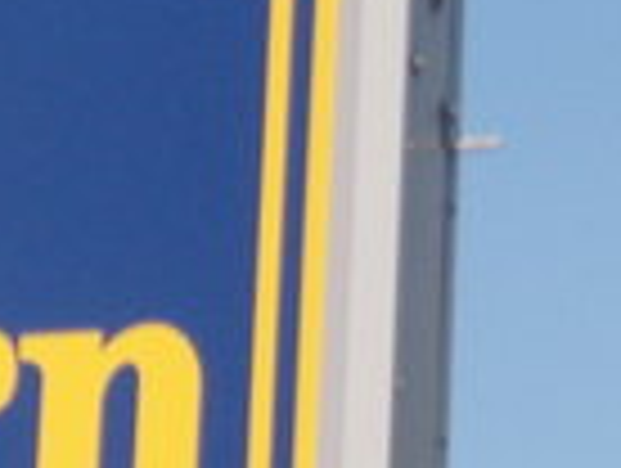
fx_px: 8626
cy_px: 598
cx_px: -234
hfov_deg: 4.1
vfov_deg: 3.1
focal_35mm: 480
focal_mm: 17.7
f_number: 11.3
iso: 80
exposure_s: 1/125
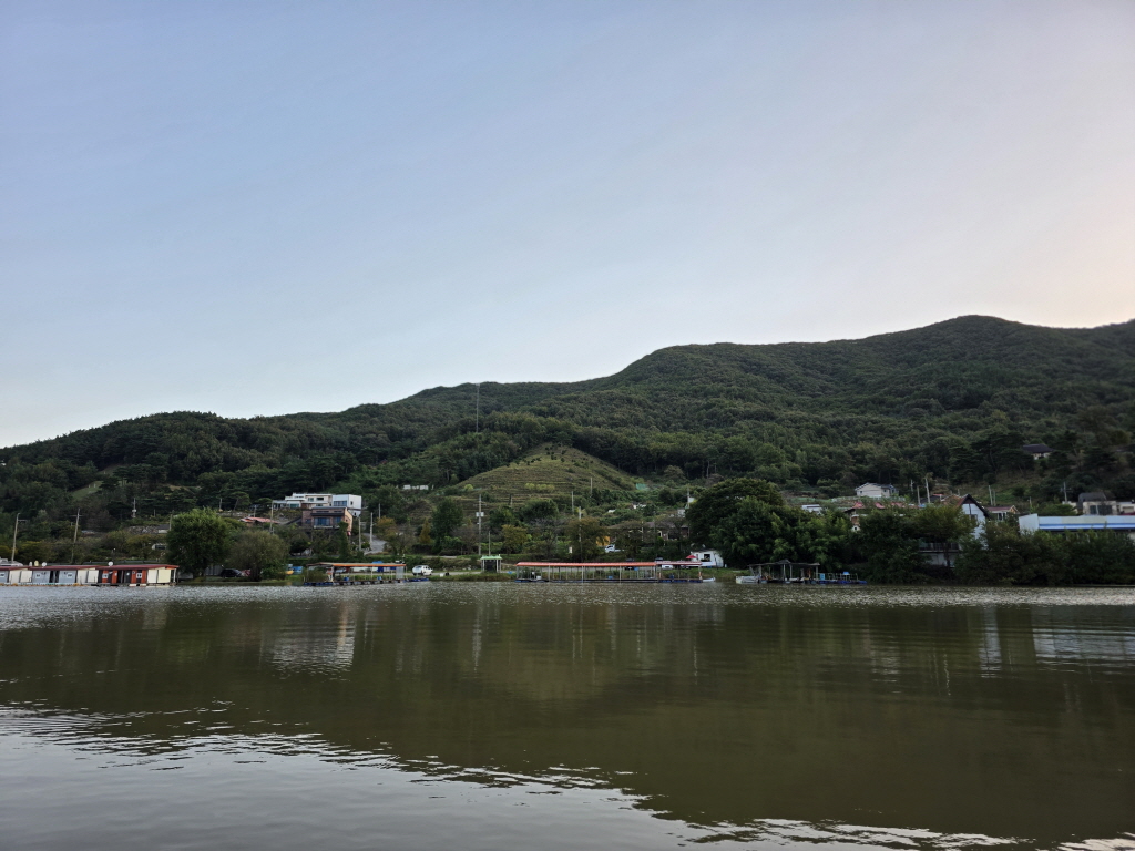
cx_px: 568
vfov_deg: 58.9
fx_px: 754
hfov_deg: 73.9
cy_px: 426
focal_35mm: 23
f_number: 1.7
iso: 12
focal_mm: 6.3
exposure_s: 1/124
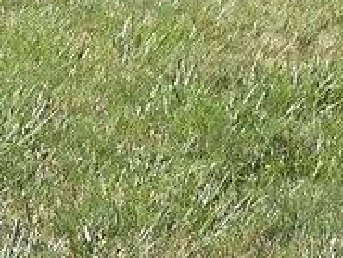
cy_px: -538
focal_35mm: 296
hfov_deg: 6.3
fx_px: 2935
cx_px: 938
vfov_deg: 4.8
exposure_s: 1/500
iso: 100
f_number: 4
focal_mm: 6.8
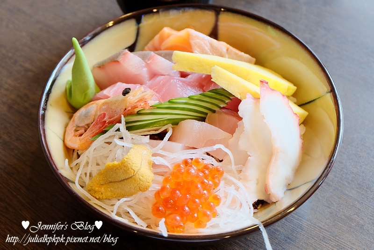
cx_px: 187
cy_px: 125
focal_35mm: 44
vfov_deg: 30.5
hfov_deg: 44.5
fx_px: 457
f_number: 4.7
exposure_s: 1/60
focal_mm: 29.5
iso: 800
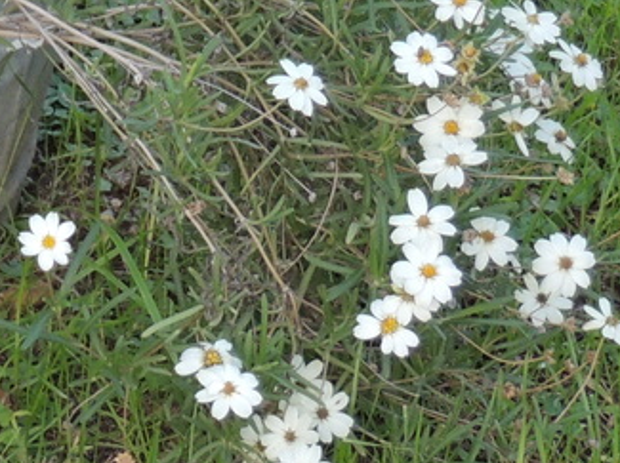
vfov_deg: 4.2
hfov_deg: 5.5
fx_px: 6351
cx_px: -424
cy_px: -2
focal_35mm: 355
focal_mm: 16
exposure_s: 1/100
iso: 200
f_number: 4.1
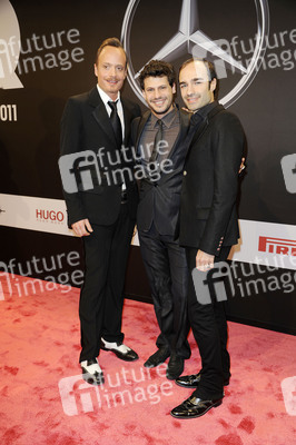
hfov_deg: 36.8
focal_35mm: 36
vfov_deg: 53.2
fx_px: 445
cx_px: 148
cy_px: 222
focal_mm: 36
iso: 500
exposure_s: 1/200
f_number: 5.6
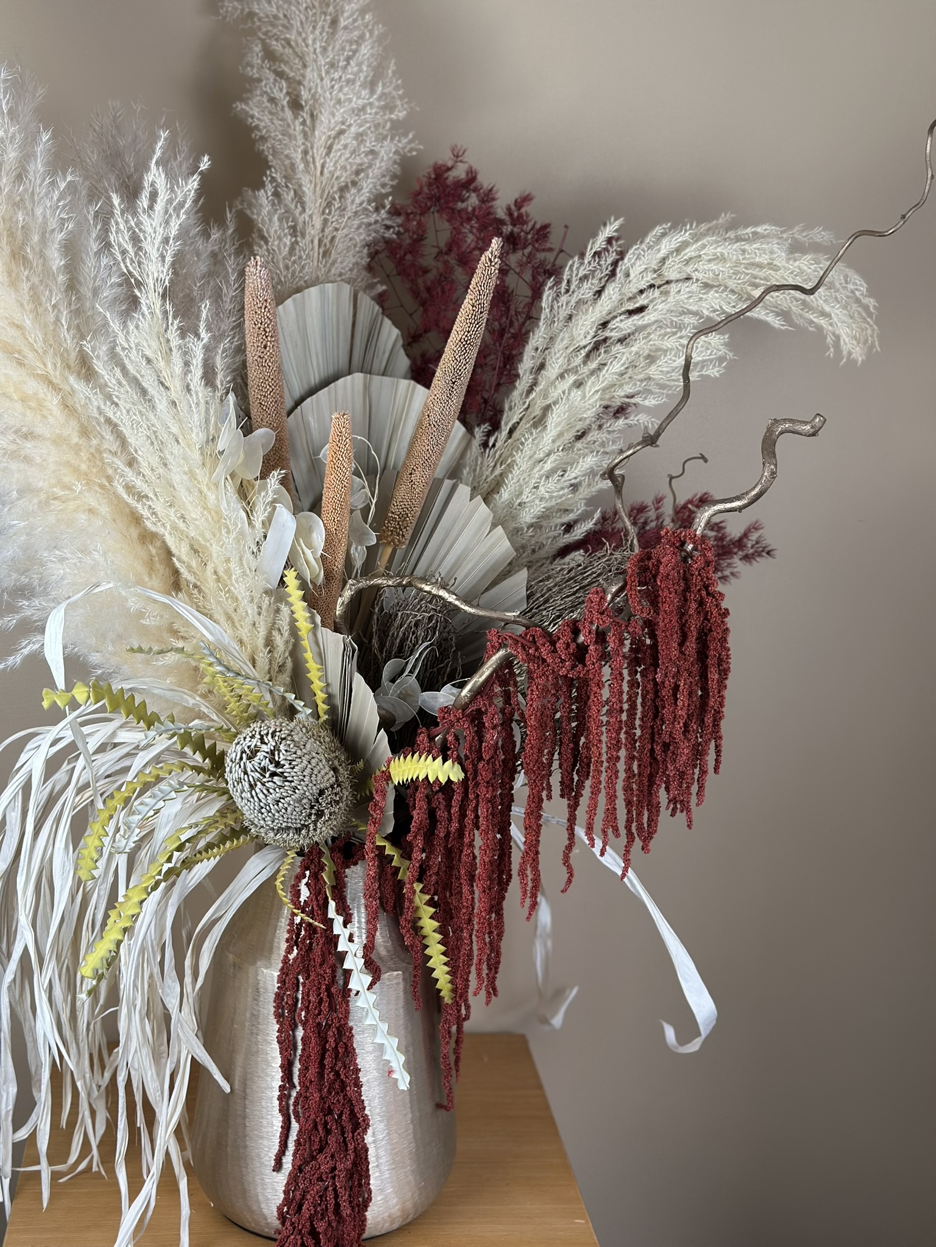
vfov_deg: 39.7
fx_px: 1731
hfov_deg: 30.3
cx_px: 468
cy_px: 624
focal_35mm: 48
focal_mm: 6.86
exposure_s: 1/304
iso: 80
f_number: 1.78
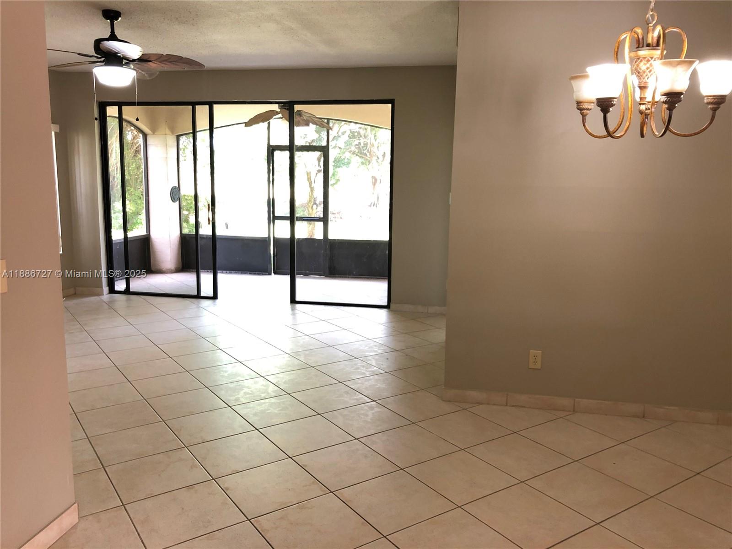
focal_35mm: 28
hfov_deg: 63.4
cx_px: 366
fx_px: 592
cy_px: 274
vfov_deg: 49.7
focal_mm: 4
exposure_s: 1/15
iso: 50
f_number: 1.8
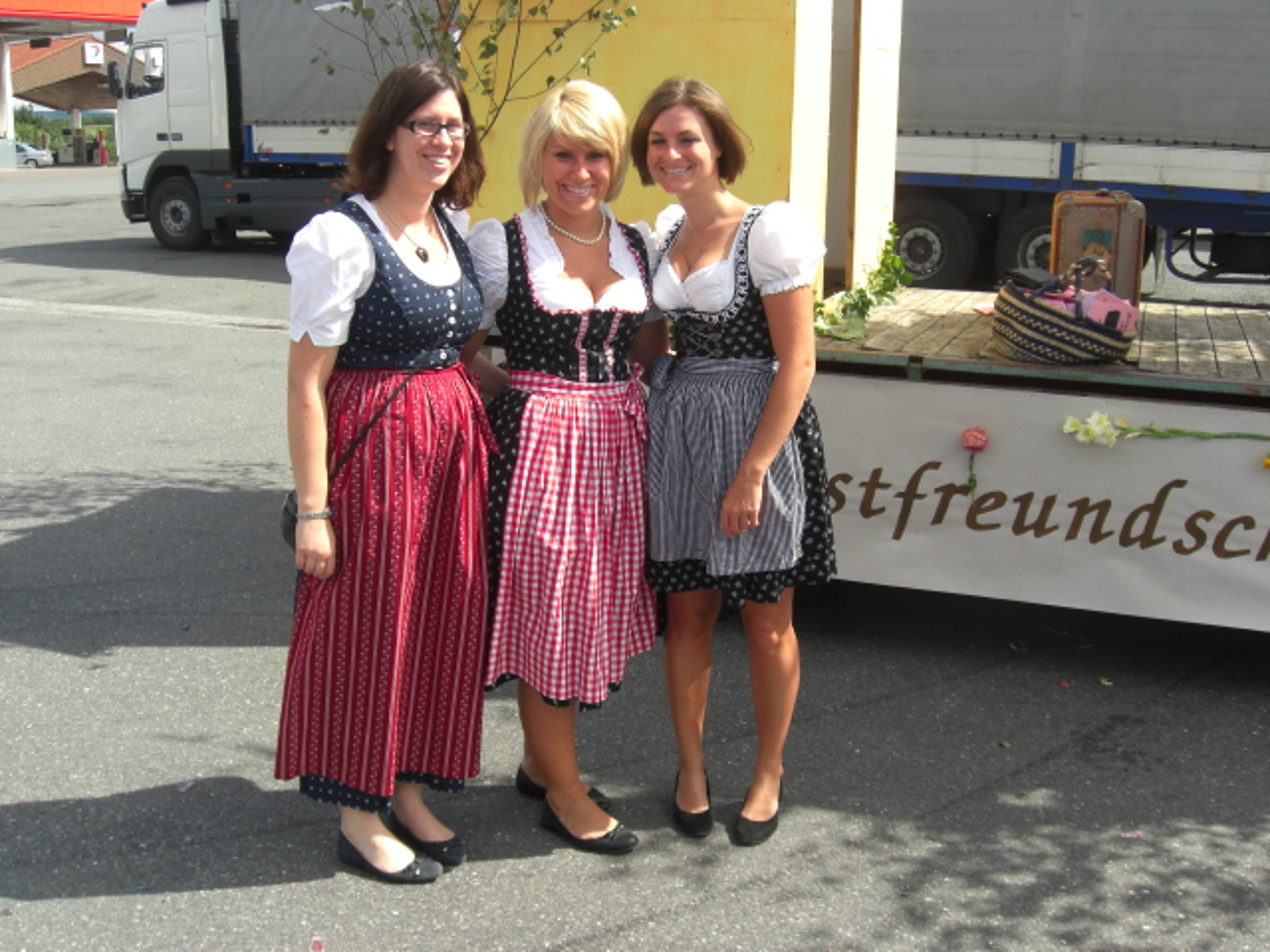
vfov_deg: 37.7
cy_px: 476
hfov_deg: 49.0
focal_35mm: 38
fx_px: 1394
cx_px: 635
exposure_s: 1/400
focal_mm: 7.9
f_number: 4
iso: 80
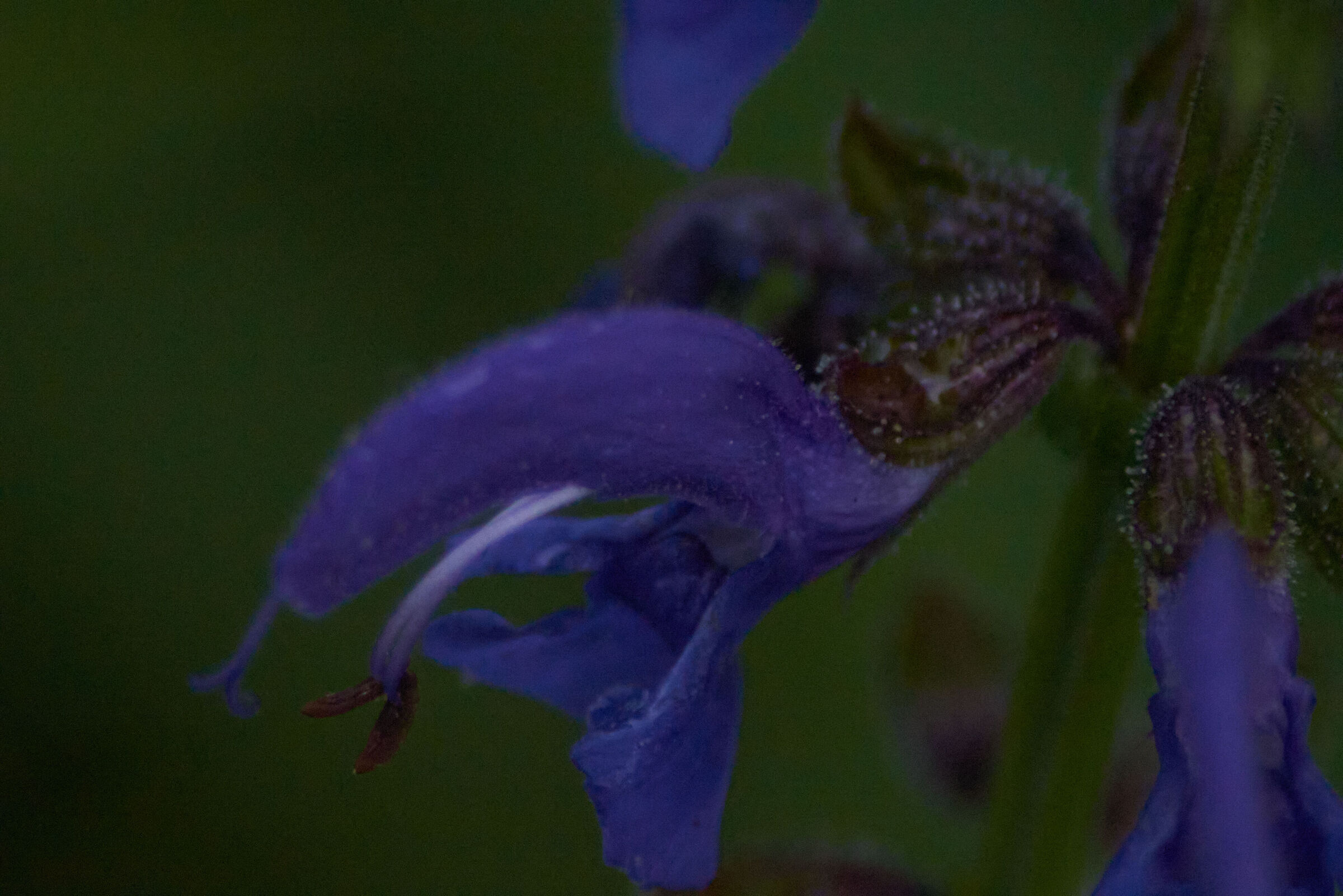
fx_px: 33572
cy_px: 448
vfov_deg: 1.5
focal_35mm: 900
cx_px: 672
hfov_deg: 2.3
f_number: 11
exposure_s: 1/1600
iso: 6400
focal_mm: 600
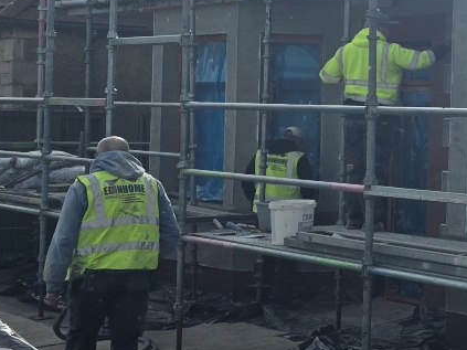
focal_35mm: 87
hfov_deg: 18.7
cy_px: 107
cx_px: 778
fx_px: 1173
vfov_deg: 16.9
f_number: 1.7
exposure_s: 1/10000
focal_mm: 6.3
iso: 40
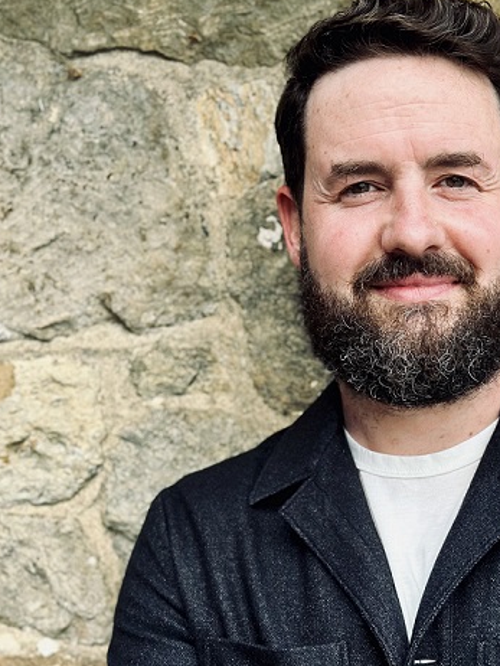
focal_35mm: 72
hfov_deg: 20.3
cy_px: 435
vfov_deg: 26.9
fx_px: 1385
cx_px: 365
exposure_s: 1/1009
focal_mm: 6.86
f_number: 1.78
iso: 80
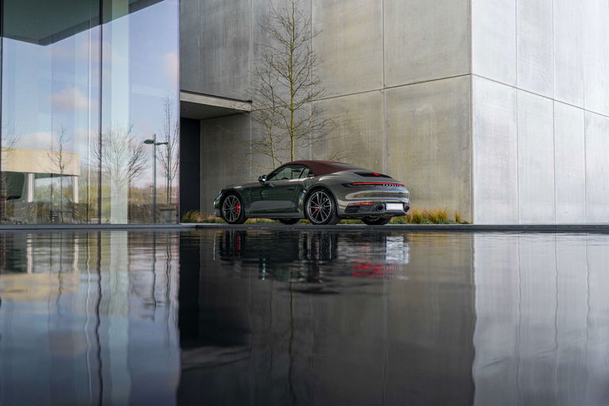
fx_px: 643
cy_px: 203
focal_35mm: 38
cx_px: 304
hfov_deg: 50.7
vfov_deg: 35.1
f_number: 5
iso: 200
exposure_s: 1/100
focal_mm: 38
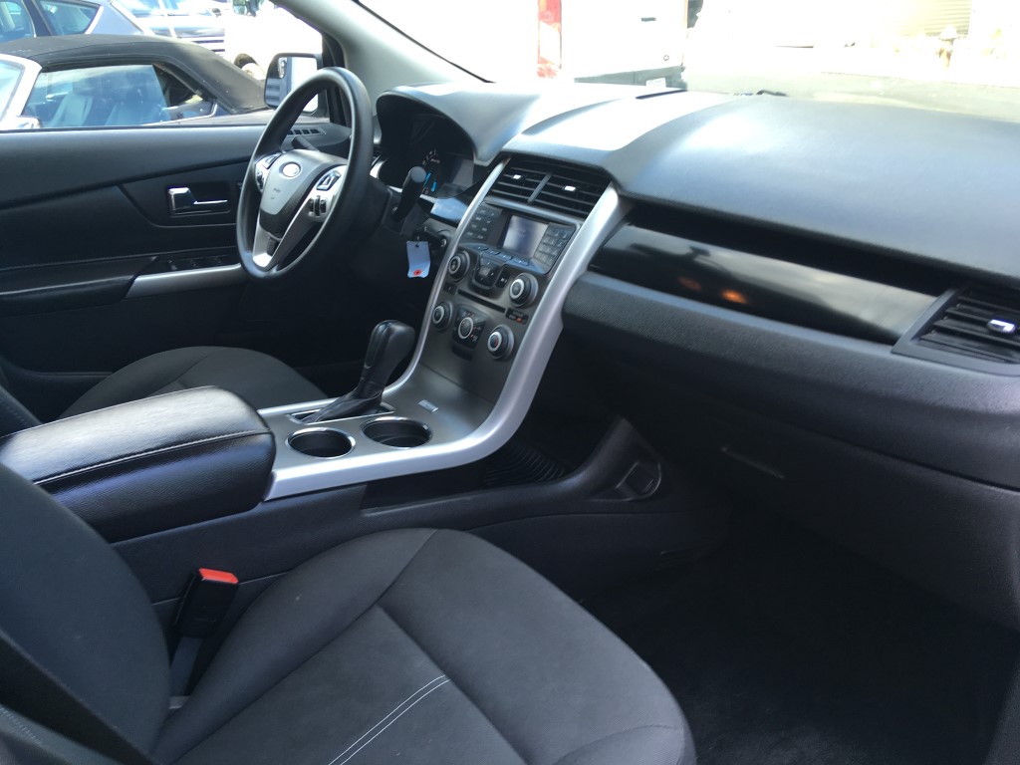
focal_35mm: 29
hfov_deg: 61.7
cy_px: 382
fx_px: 855
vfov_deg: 48.2
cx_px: 510
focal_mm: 4.15
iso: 25
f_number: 2.2
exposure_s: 1/60
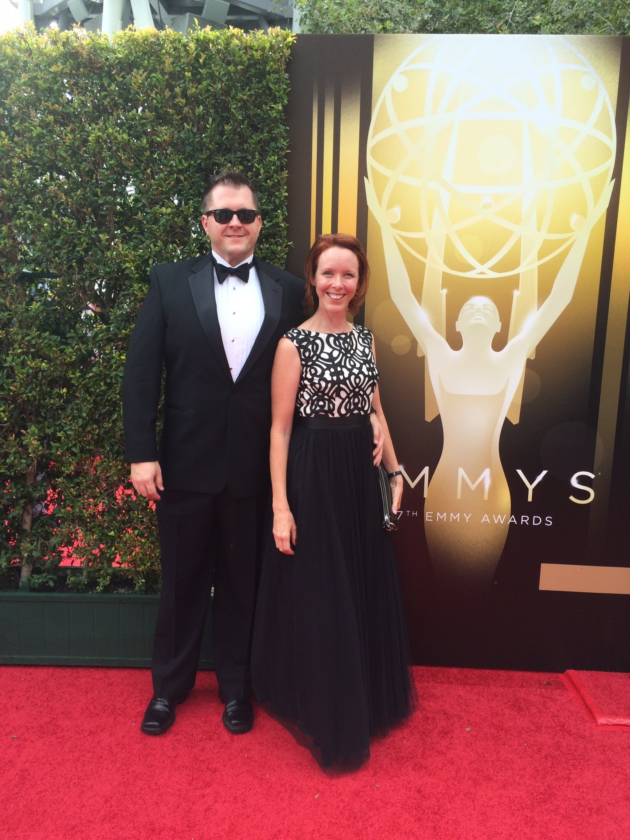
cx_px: 315
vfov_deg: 61.7
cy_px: 420
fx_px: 704
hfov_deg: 48.2
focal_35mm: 29
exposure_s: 1/578
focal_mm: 4.15
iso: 32
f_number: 2.2
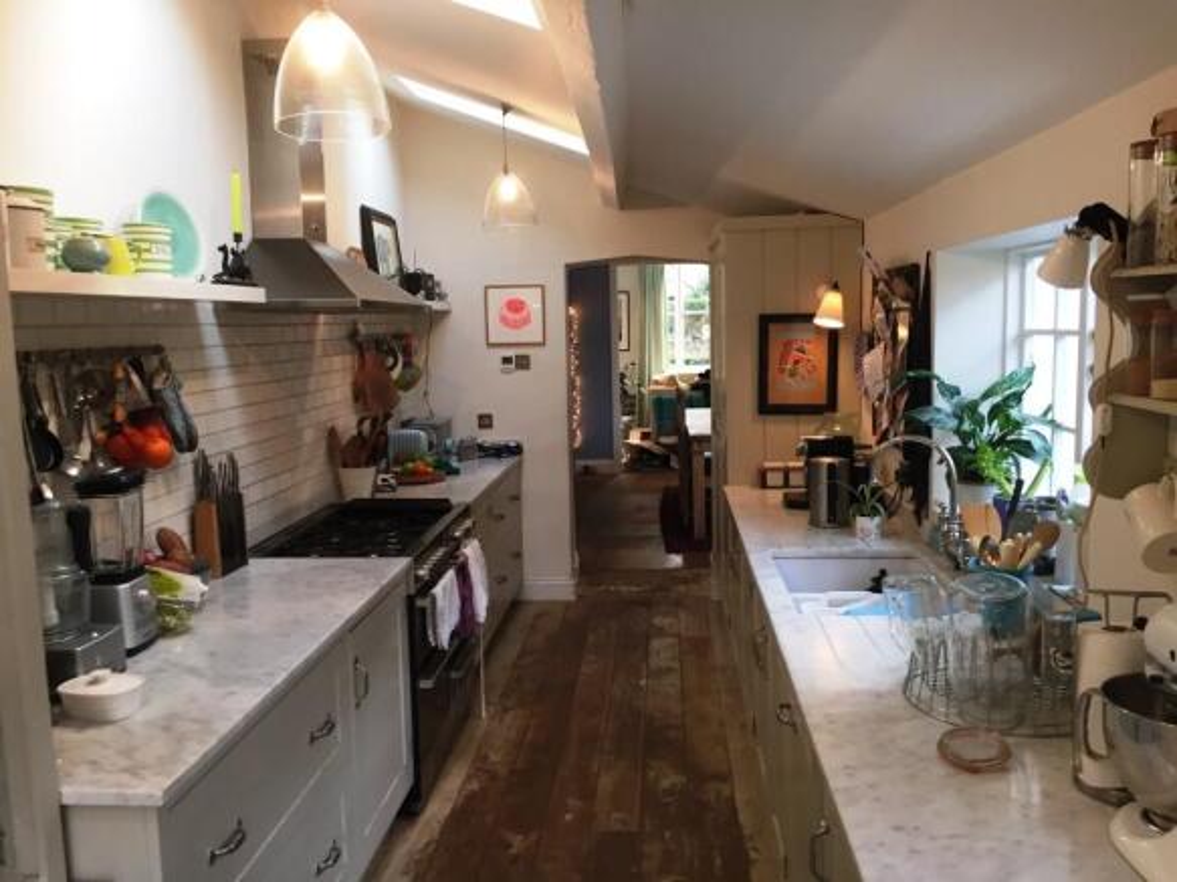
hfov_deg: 61.7
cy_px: 441
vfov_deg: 48.2
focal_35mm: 29
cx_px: 588
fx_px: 986
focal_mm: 4.15
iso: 50
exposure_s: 1/33
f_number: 2.2
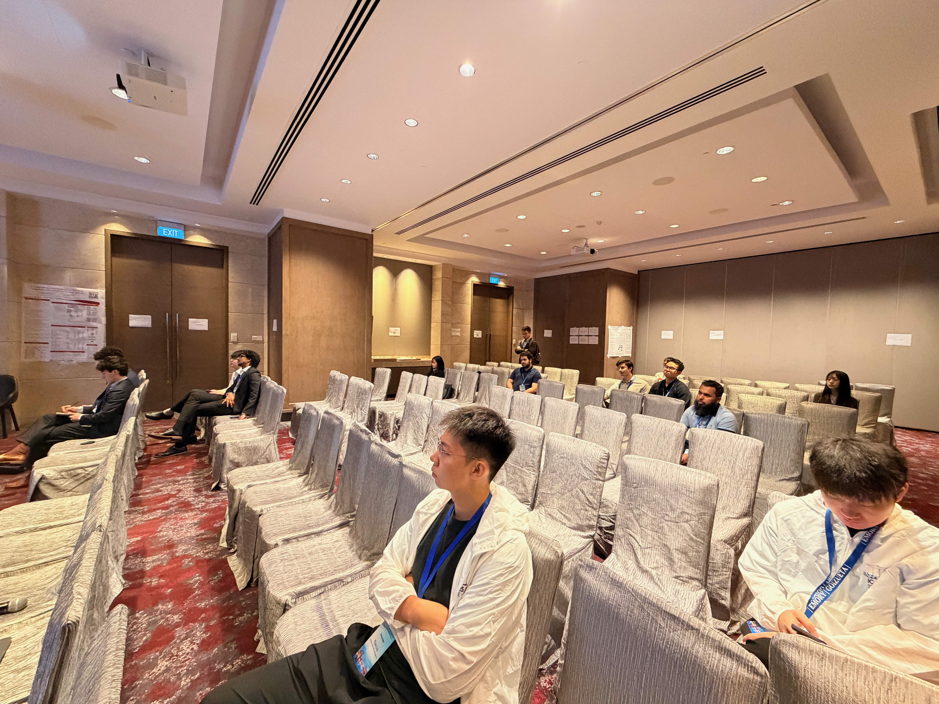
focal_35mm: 14
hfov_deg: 102.1
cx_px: 470
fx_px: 380
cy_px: 352
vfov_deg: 85.7
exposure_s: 1/50
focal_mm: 2.22
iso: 500
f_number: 2.2
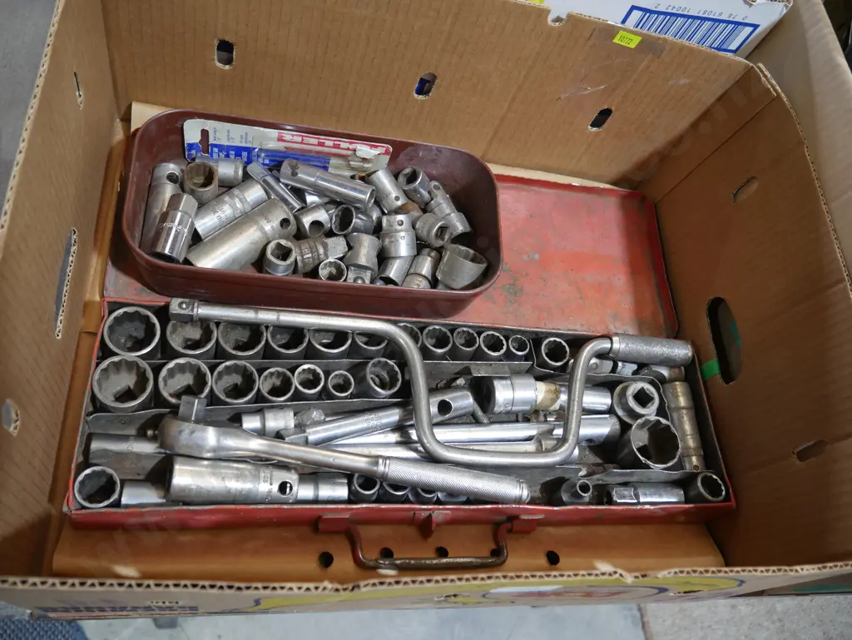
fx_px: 689
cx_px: 426
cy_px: 320
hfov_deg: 63.4
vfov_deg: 49.8
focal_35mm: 28
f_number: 3.5
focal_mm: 14
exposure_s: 1/60
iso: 320
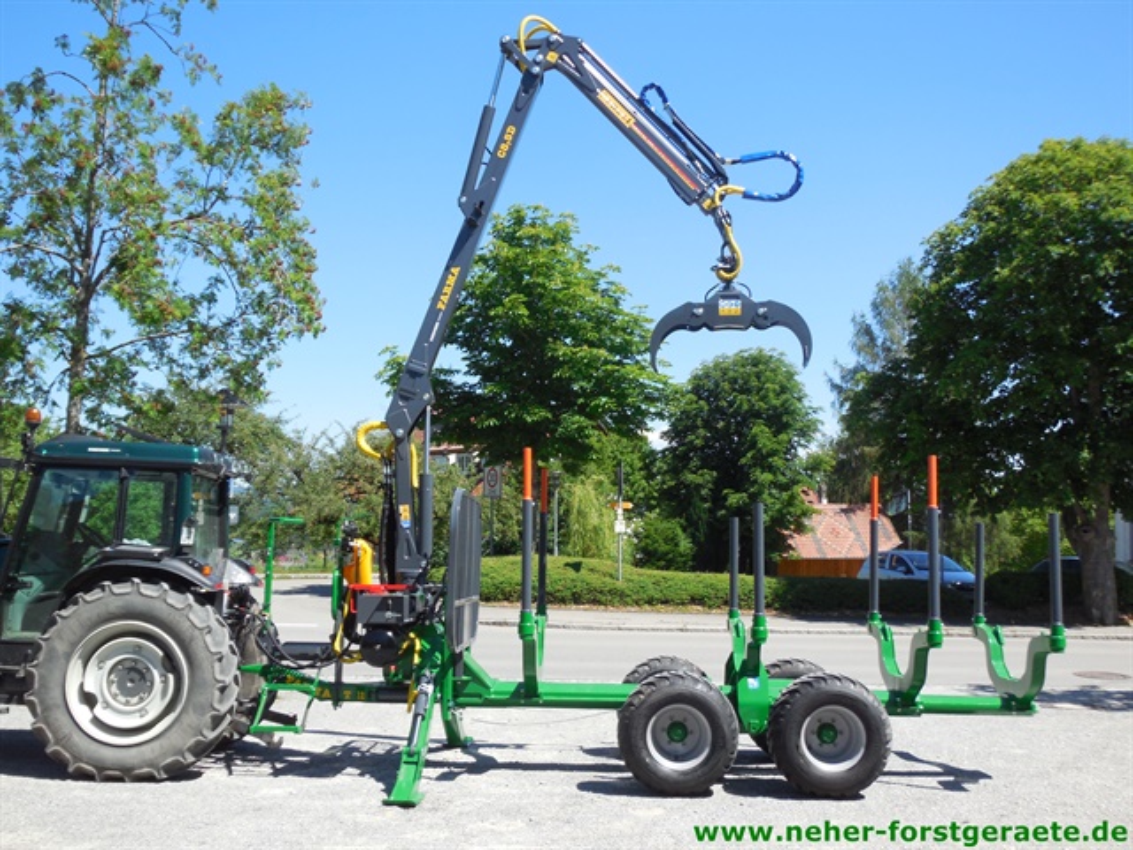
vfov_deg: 36.0
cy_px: 425
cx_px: 566
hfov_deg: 46.8
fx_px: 1309
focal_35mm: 40
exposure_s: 1/800
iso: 125
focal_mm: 7.1
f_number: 3.6
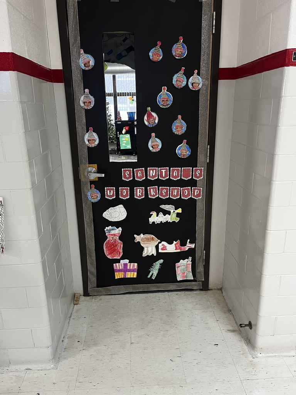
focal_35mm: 26
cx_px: 148
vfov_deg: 67.3
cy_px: 198
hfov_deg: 53.1
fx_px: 296
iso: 320
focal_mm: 5.1
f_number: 1.6
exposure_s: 1/60
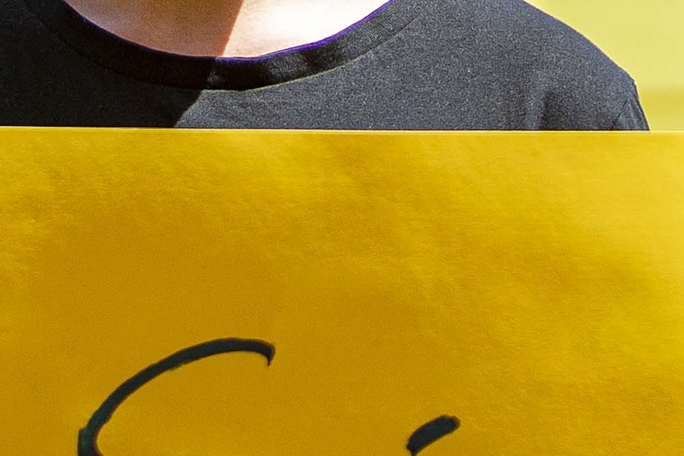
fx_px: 4104
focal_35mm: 216
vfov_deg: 6.4
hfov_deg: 9.5
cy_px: 305
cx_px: 79
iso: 200
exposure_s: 1/8000
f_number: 1.4
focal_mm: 35
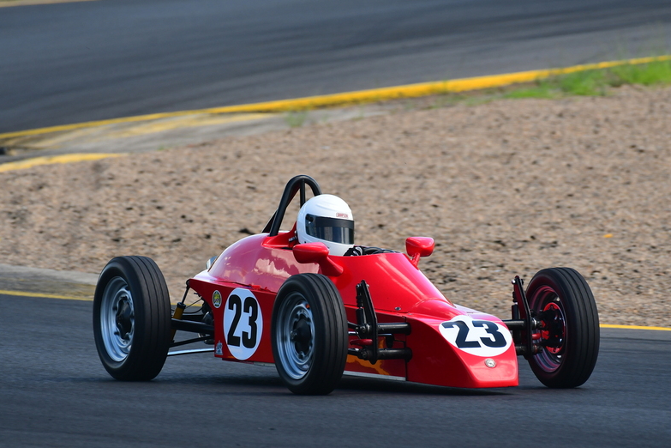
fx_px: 14276
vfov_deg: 1.8
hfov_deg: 2.7
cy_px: 225
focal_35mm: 766
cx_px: 335
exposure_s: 1/640
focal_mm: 500
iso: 500
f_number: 7.1
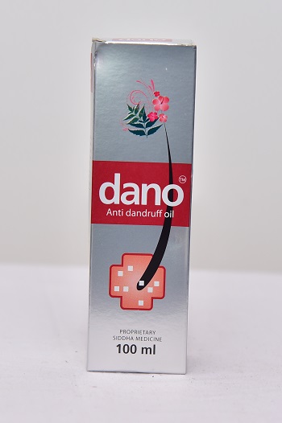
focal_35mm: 85
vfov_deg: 23.9
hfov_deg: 16.1
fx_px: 1000
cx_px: 141
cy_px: 212
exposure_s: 1/200
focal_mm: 85
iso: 1600
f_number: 5
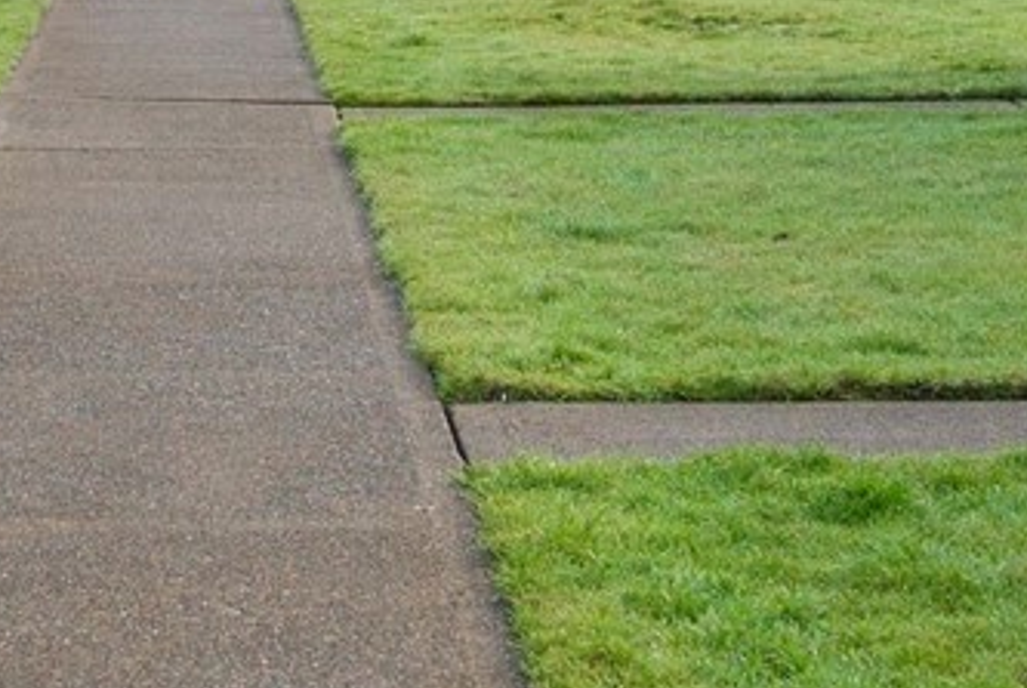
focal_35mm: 122
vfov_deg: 11.0
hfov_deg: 16.6
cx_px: 146
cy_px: -216
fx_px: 3485
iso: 80
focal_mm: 24
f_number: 7.1
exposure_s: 1/100
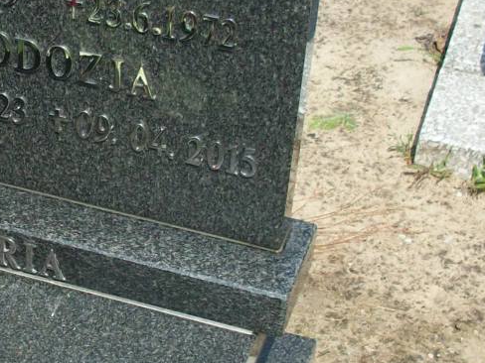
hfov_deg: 19.8
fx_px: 1359
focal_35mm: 97
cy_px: 85
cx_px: 32
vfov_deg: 15.2
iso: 80
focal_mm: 6.2
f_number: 5.6
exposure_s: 1/382
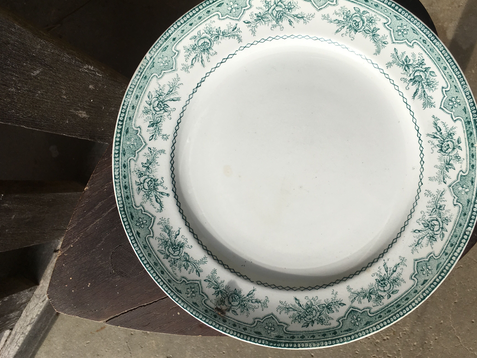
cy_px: 168
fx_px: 468
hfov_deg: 53.7
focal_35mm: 34
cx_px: 274
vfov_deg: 41.8
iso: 25
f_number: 2.2
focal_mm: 4.15
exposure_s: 1/732
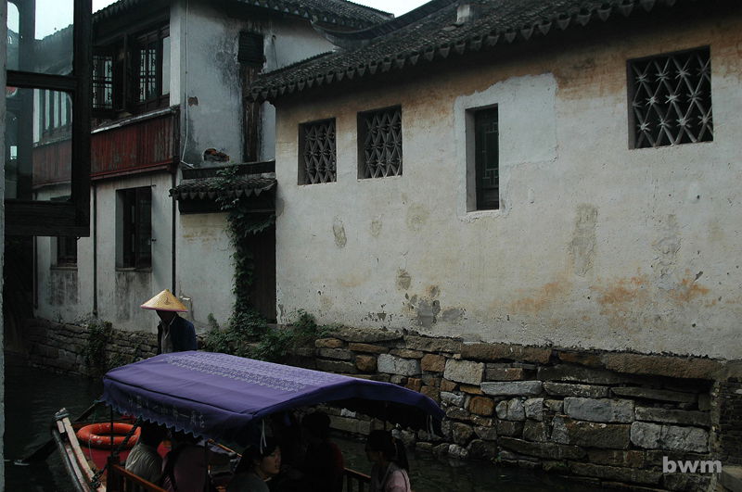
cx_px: 371
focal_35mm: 42
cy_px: 246
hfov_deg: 46.5
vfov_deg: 31.8
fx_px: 864
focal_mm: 28
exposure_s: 1/250
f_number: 10
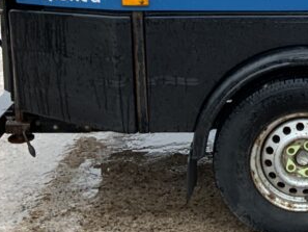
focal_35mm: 100
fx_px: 890
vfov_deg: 14.4
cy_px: -28
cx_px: 403
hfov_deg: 18.3
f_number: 1.8
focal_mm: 3
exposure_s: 1/122
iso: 25
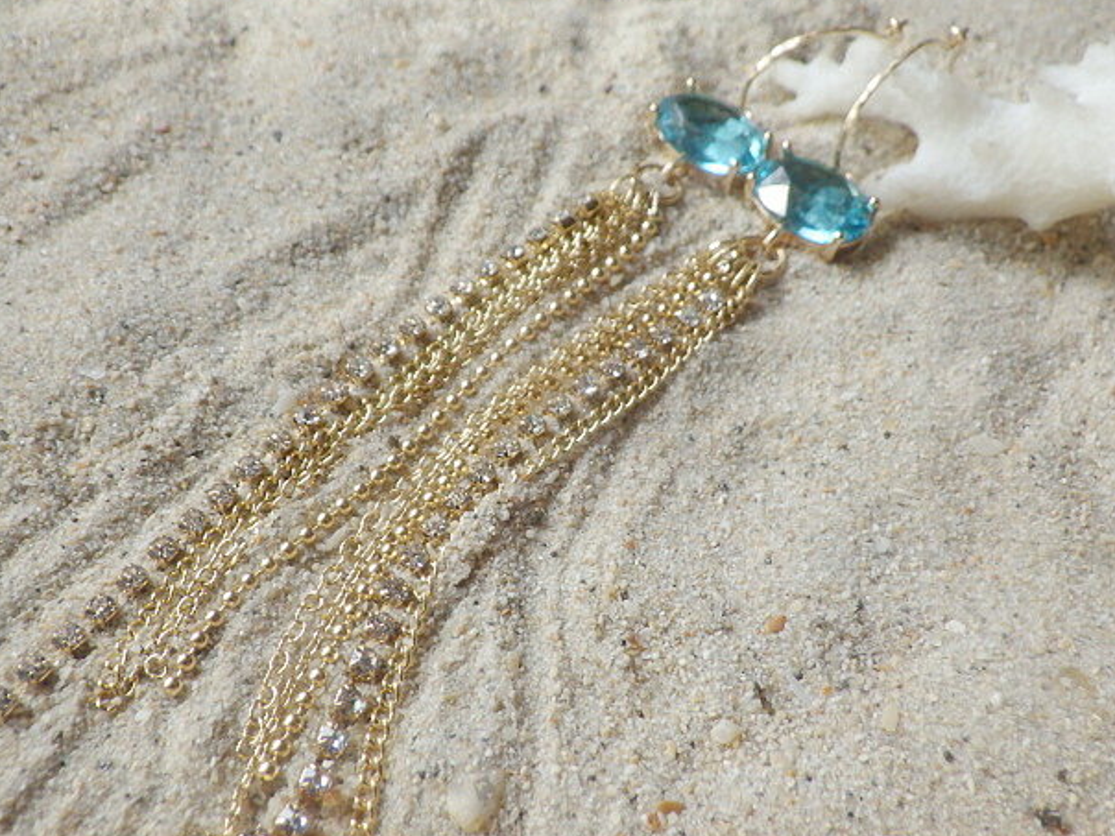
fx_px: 1160
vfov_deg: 39.7
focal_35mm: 36
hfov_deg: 51.3
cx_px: 528
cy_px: 415
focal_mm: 6.1
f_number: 3.8
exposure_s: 1/50
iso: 200
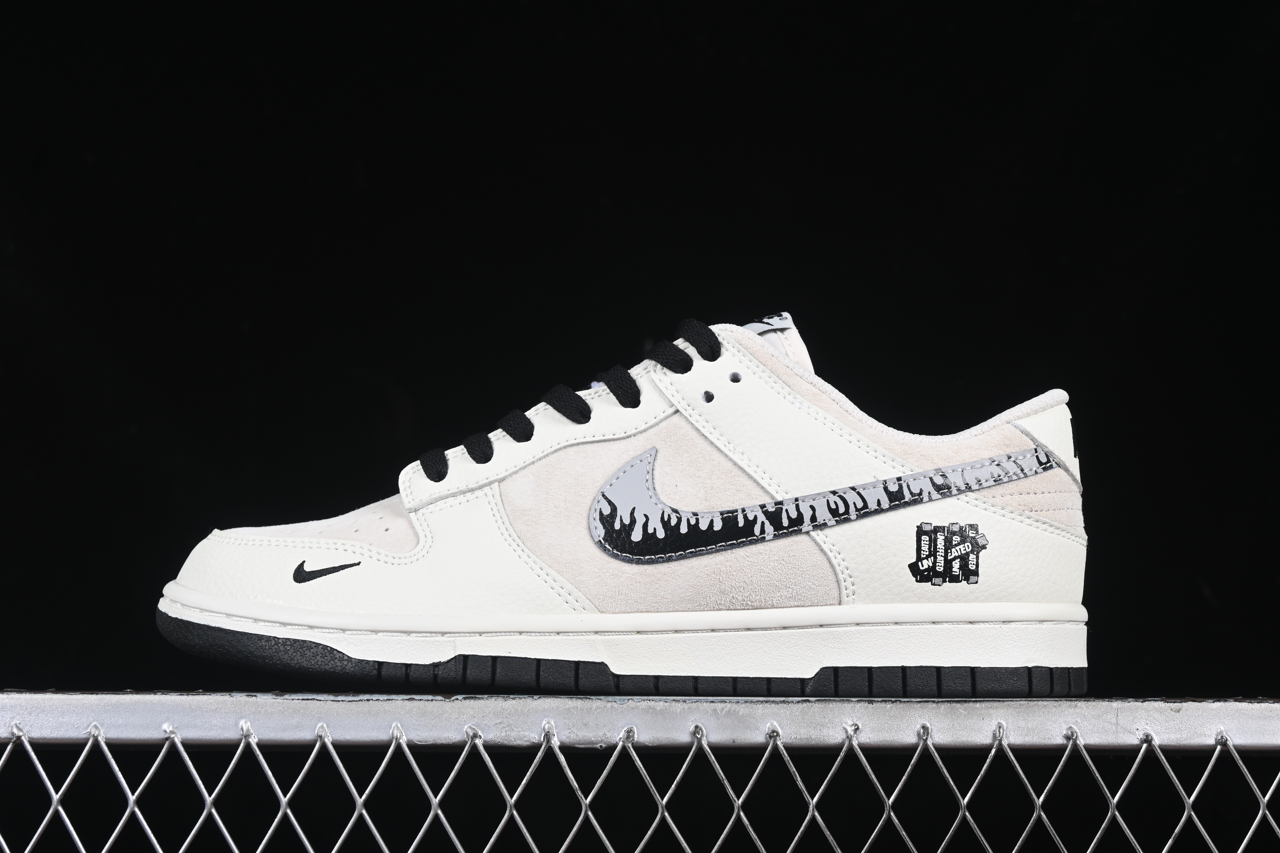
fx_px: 2809
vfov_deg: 17.3
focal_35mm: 79
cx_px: 635
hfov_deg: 25.7
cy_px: 417
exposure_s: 1/80
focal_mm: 50
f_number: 8
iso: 160
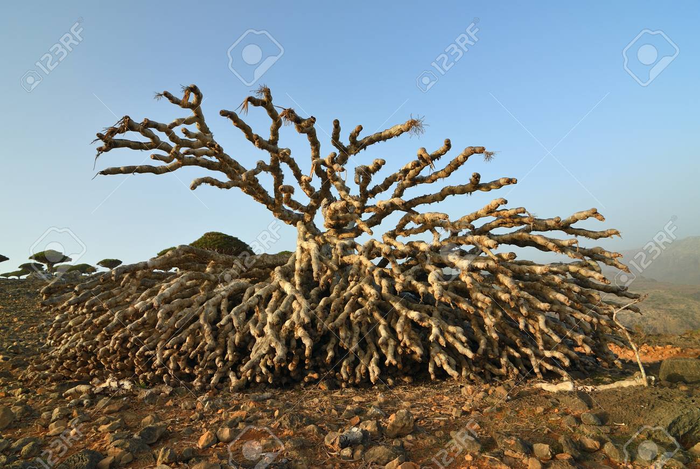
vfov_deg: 59.6
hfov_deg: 81.1
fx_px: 409
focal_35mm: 21
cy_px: 234
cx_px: 350
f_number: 9
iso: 100
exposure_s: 1/160
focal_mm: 14
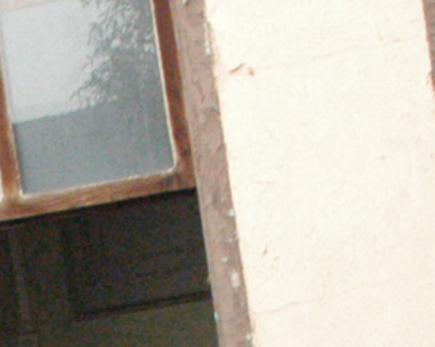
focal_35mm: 236
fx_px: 3037
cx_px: -61
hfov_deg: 8.1
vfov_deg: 5.9
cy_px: 1208
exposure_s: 1/800
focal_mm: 18
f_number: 9
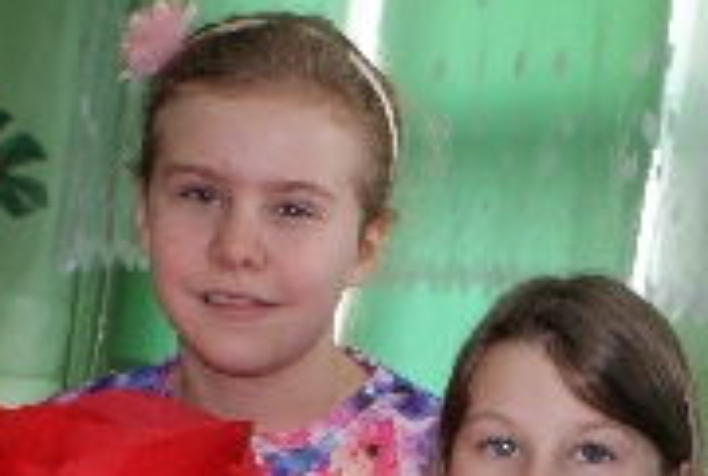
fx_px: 1972
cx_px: 755
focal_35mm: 100
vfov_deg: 13.1
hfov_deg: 19.6
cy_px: 684
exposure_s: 1/80
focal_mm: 20
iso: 400
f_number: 5.6
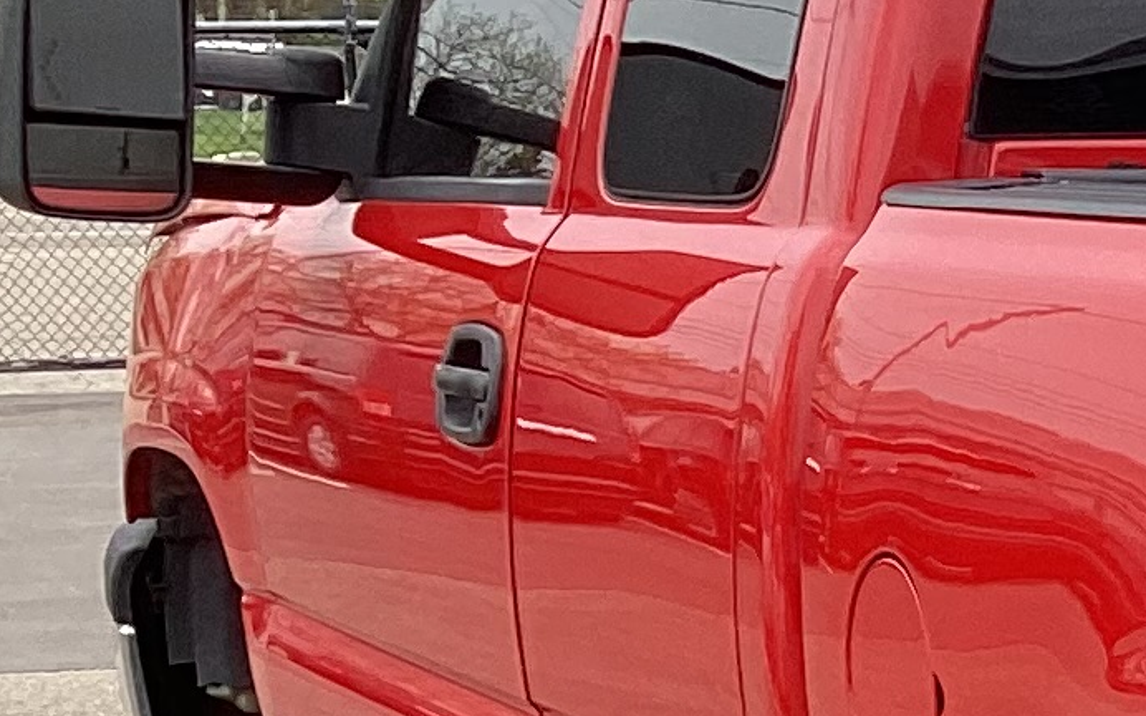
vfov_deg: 8.4
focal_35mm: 155
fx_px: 4839
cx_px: 2348
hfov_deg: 11.9
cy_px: 882
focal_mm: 3.3
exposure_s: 1/273
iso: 25
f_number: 2.4
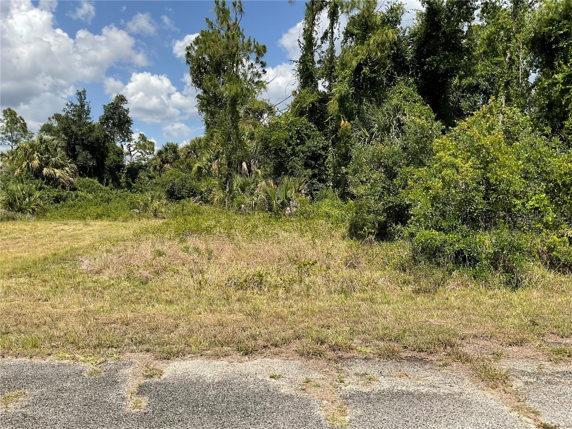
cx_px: 286
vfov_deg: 48.2
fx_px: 479
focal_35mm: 29
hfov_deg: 61.7
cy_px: 214
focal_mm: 3
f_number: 1.8
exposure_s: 1/2058
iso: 16
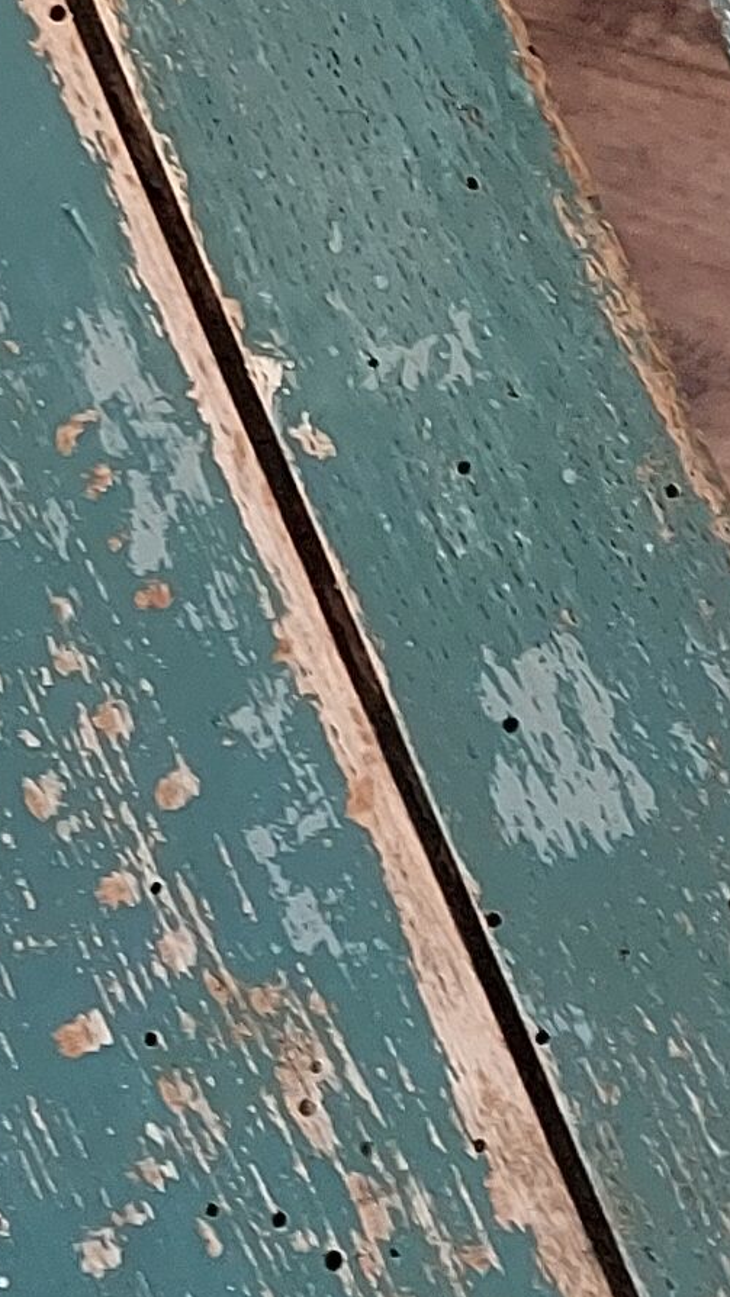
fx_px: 4025
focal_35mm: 117
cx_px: 553
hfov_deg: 10.3
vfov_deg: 18.0
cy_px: 74
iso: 320
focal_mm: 4.6
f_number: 1.8
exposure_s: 1/33
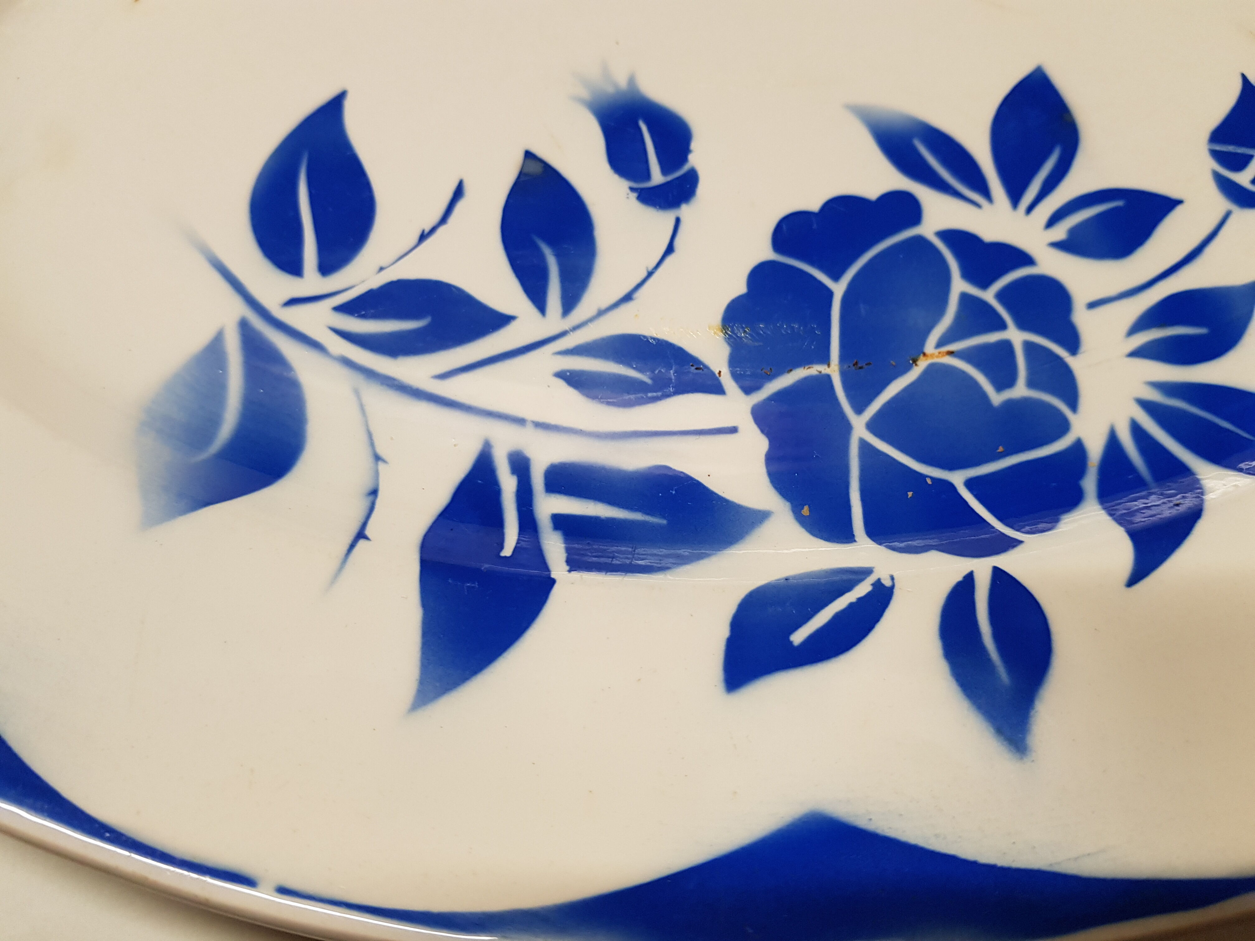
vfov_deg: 53.1
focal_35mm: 26
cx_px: 628
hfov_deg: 67.3
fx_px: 943
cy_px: 470
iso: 160
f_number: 1.7
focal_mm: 4.2
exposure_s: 1/50
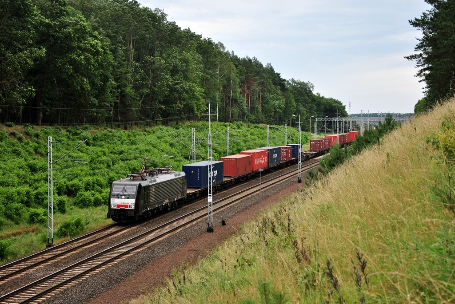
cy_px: 152
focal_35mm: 72
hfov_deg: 28.0
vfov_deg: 19.0
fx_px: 911
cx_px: 228
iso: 100
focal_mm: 48
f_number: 4.8
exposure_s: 1/250
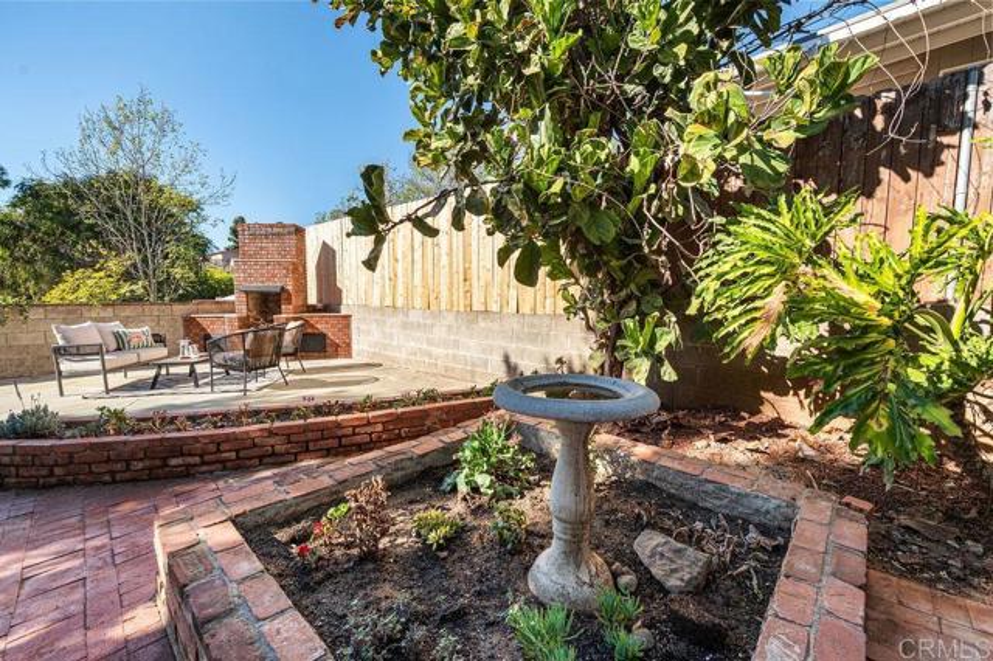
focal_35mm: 15
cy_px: 330
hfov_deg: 100.4
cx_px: 496
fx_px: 414
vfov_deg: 77.3
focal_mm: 15
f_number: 6.3
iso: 100
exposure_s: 1/200
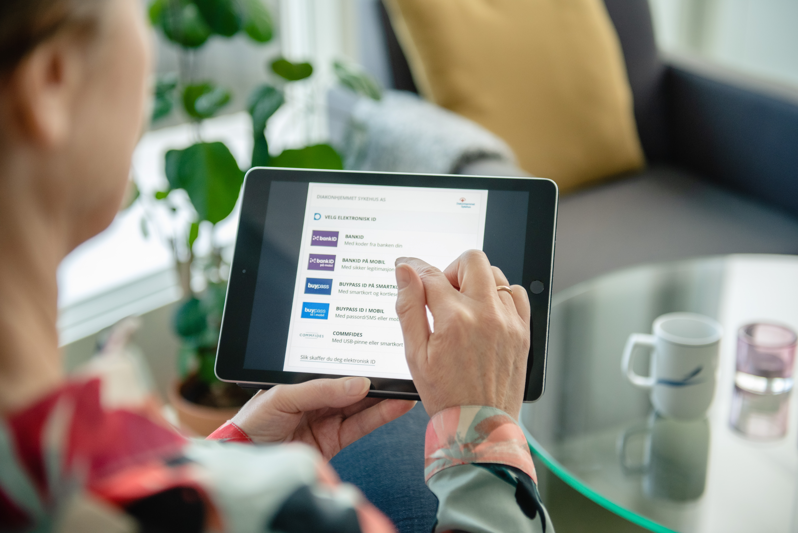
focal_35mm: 56
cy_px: 266
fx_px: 1242
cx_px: 399
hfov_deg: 35.6
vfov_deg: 24.2
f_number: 3.2
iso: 1000
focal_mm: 56
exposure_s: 1/200
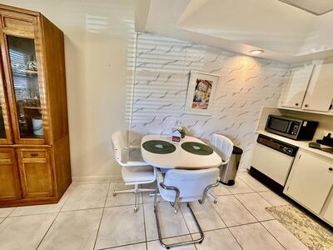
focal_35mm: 14
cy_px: 125
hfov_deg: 102.1
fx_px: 135
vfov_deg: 85.7
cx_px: 166
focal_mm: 2.22
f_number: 2.2
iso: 125
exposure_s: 1/120
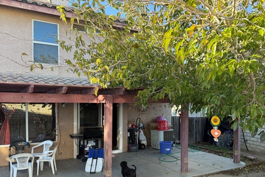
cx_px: 141
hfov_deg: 60.2
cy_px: 111
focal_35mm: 31
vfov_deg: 42.1
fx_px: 228
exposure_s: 1/504
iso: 100
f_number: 1.78
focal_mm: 6.76
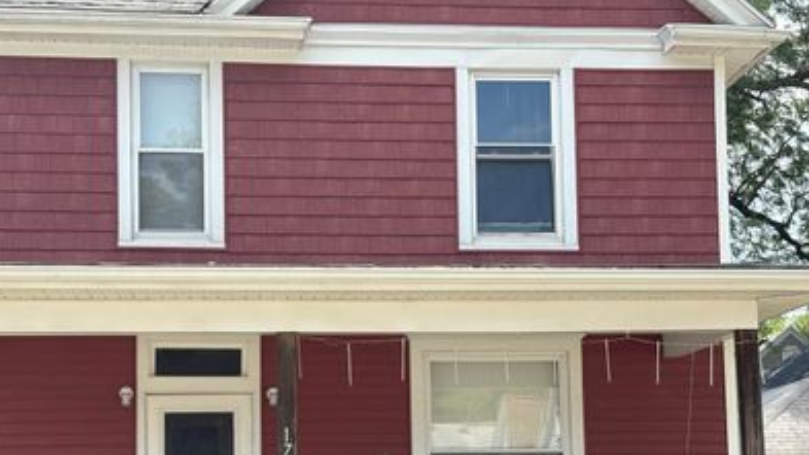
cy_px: 376
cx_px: 340
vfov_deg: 16.6
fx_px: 1544
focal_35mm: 72
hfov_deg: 29.3
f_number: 1.6
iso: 50
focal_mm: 5.96
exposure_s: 1/1339
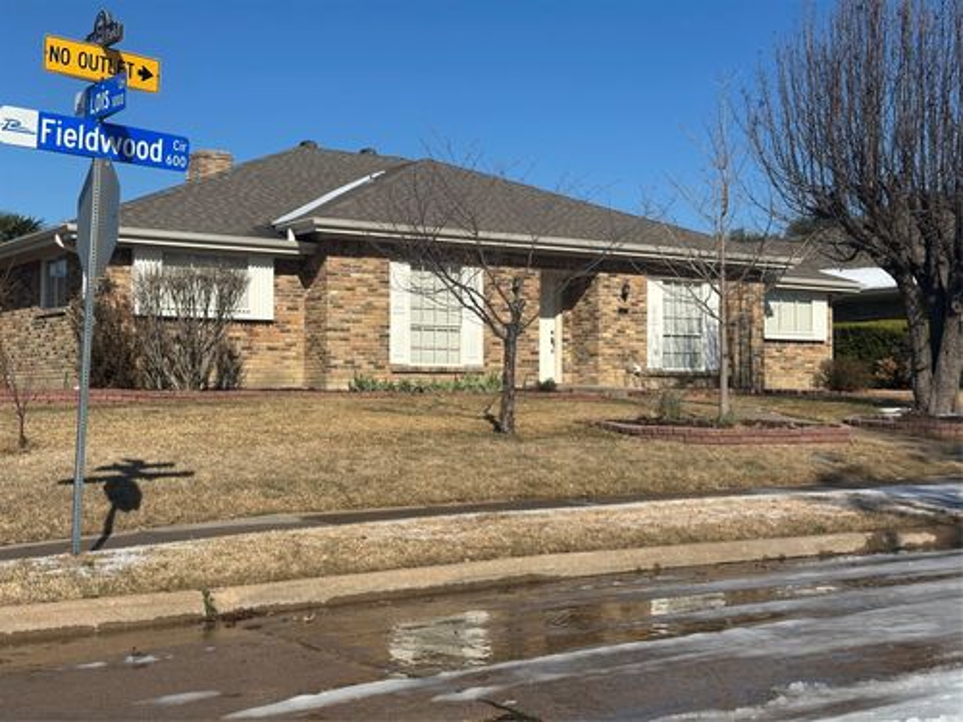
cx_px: 482
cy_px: 361
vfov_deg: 30.3
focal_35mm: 48
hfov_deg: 39.7
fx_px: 1335
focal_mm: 6.86
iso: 64
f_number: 1.78
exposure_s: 1/7092
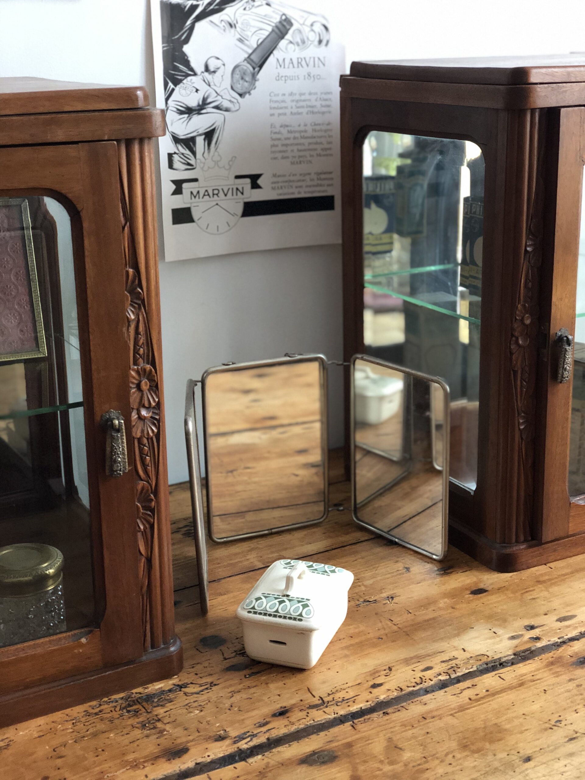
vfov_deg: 36.8
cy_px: 390
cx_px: 292
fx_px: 1172
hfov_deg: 28.0
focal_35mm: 52
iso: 160
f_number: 2.4
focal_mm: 6
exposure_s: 1/13
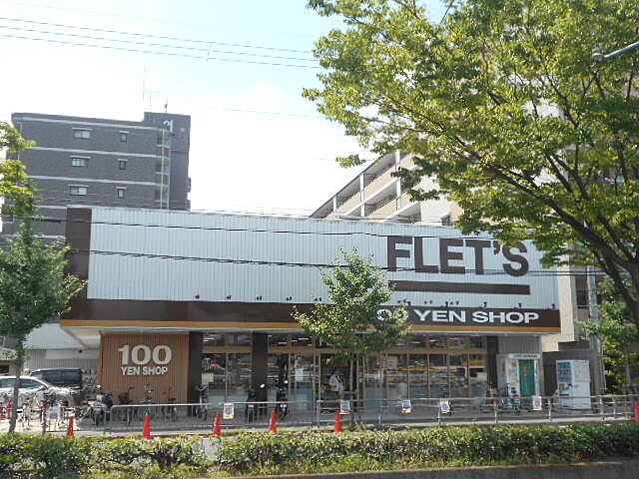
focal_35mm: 39
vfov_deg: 36.8
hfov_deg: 47.9
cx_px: 320
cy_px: 240
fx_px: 720
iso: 80
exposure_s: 1/500
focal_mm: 6.7
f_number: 3.9
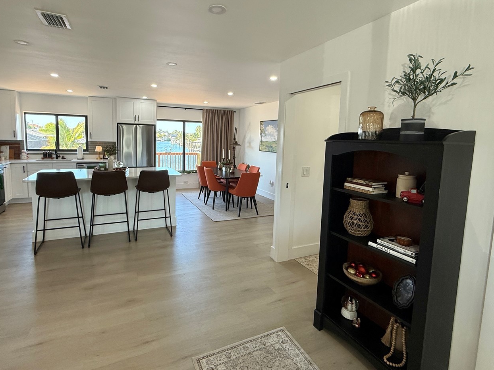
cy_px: 163
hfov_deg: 87.6
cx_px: 227
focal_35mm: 18
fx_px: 257
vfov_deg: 71.3
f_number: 2.2
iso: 125
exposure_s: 1/120
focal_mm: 2.22
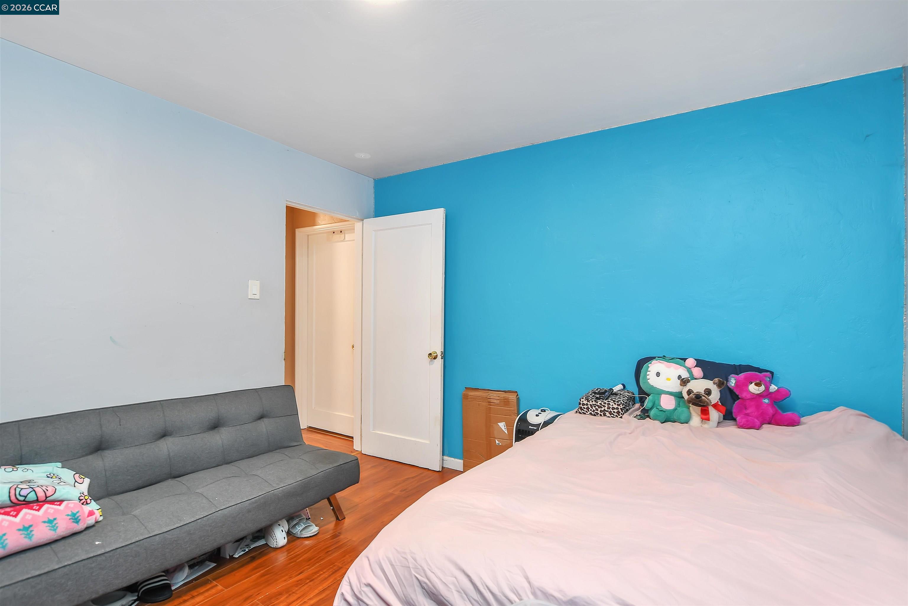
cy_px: 303
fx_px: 378
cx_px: 454
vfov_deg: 77.3
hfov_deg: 100.4
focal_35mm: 15
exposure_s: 1/3
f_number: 5
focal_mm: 10
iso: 160
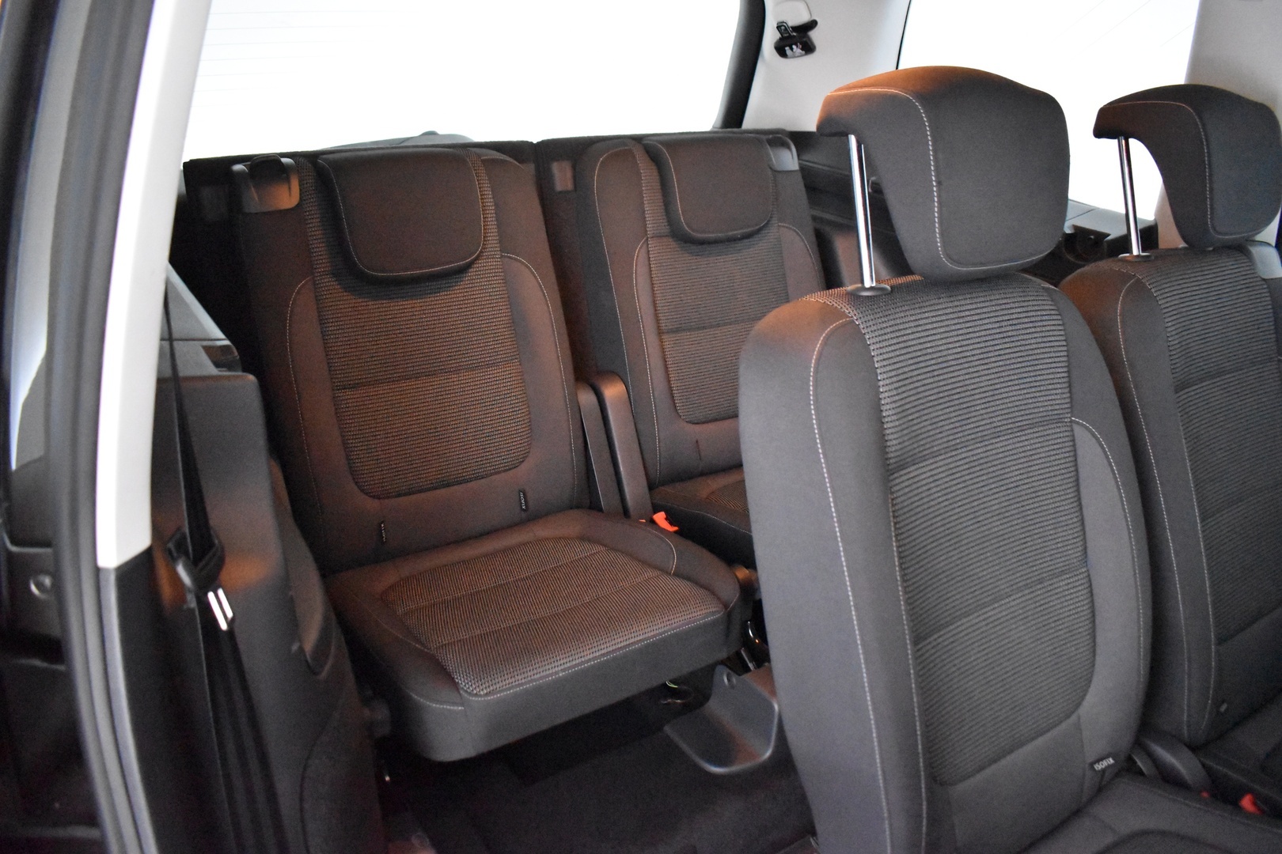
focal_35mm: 27
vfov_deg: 47.9
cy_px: 427
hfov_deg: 67.4
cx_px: 641
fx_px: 961
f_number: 3.5
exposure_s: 1/30
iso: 12800
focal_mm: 18
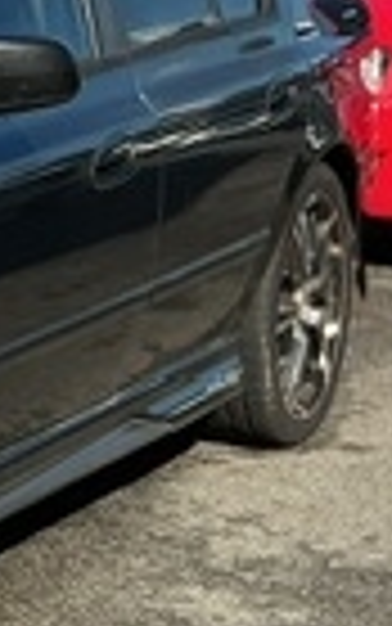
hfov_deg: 8.3
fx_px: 2425
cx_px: -604
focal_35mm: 142
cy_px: 198
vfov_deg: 14.7
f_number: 1.8
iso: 25
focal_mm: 3
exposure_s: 1/2320
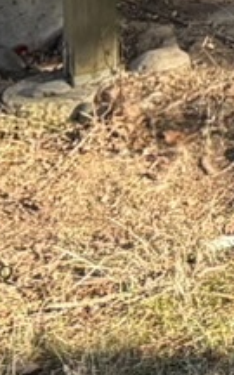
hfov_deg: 4.3
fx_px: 2663
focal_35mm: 261
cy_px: -918
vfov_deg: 6.9
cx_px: 1224
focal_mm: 5.96
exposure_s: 1/286
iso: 40
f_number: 1.6
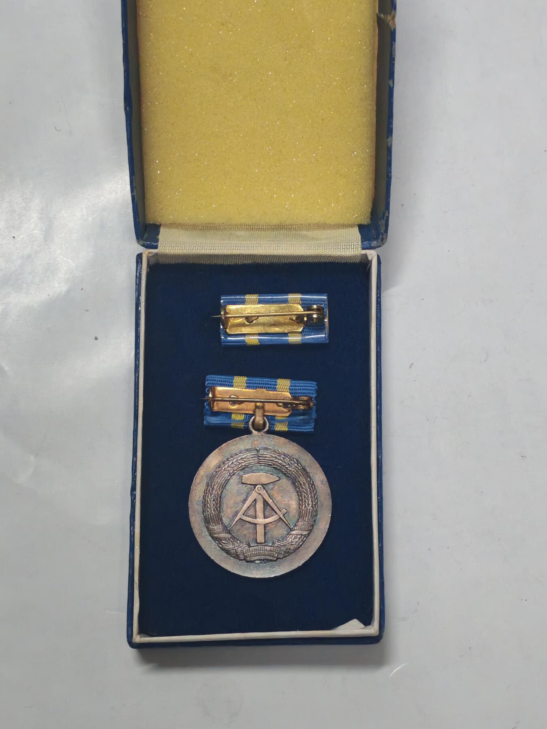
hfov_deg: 21.6
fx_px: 1433
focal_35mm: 68
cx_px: 274
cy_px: 364
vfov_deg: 28.6
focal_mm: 5.52
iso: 640
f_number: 1.95
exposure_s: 1/33
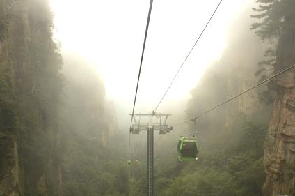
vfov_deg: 37.6
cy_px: 116
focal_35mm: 35
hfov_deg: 54.3
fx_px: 286
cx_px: 170
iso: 400
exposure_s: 1/160
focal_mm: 18
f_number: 6.3
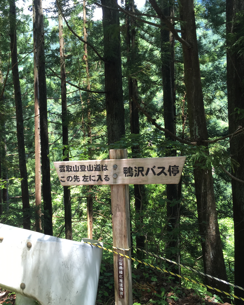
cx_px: 105
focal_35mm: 38
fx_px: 343
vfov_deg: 47.9
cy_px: 153
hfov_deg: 39.1
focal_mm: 4.15
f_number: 2.2
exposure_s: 1/120
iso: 32
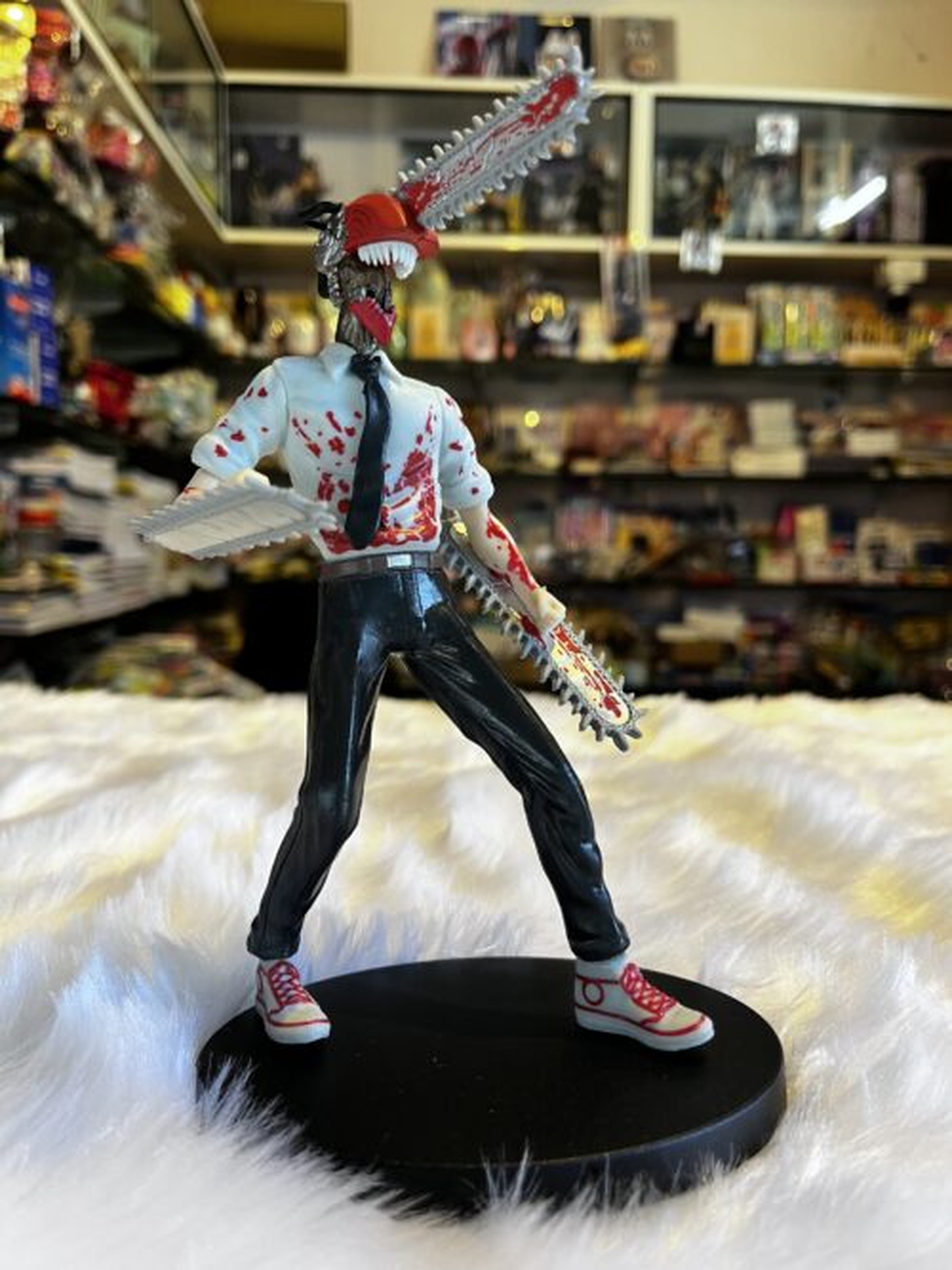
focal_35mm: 26
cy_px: 635
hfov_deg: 53.0
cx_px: 476
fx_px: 954
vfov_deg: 67.3
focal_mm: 5.1
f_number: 1.6
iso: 80
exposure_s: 1/50
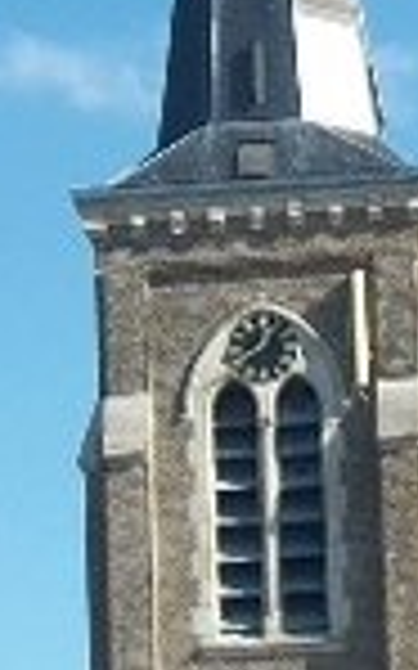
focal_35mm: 214
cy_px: 418
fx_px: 3904
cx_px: 566
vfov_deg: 9.8
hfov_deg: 6.1
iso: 80
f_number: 11.2
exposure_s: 1/80
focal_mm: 8.8
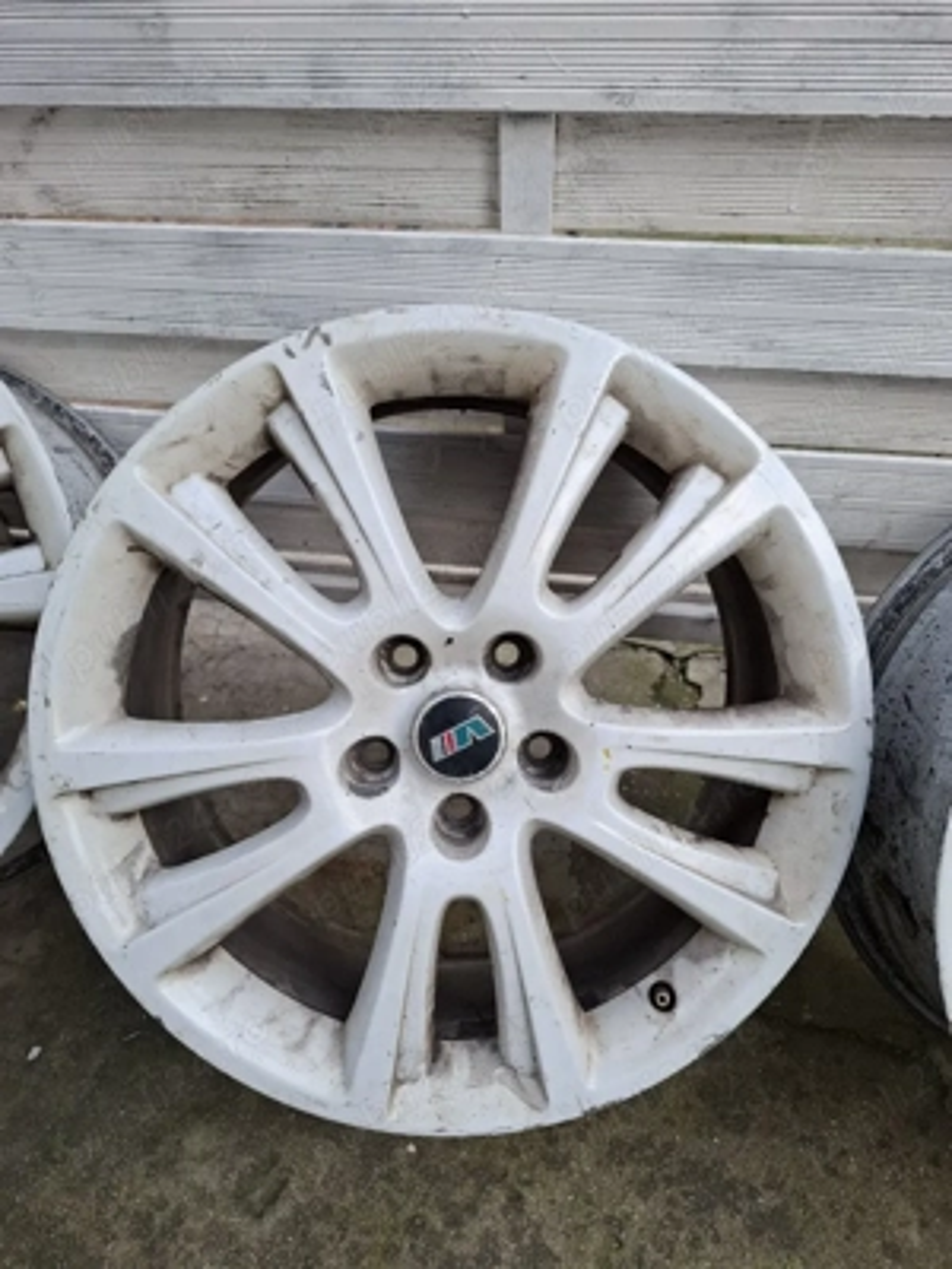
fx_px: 843
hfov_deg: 58.9
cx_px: 476
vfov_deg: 73.9
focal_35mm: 23
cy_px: 634
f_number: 1.8
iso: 50
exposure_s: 1/161
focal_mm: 5.54
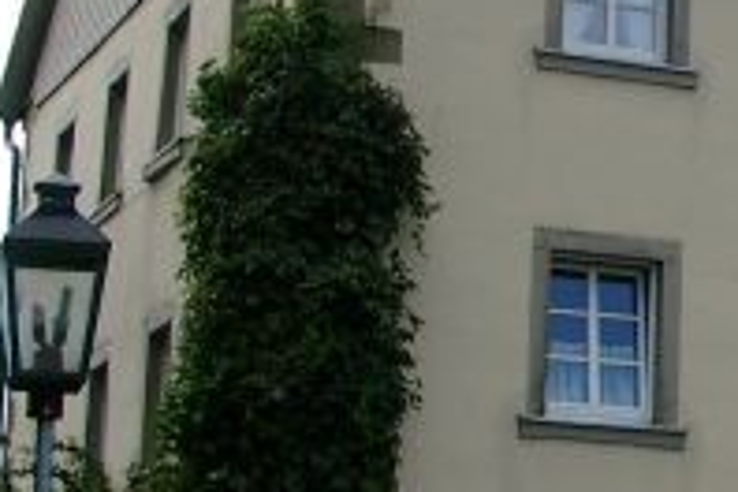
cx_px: 1081
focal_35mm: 143
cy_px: 179
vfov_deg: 9.6
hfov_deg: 13.6
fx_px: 2931
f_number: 4
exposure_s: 1/464
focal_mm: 7.13
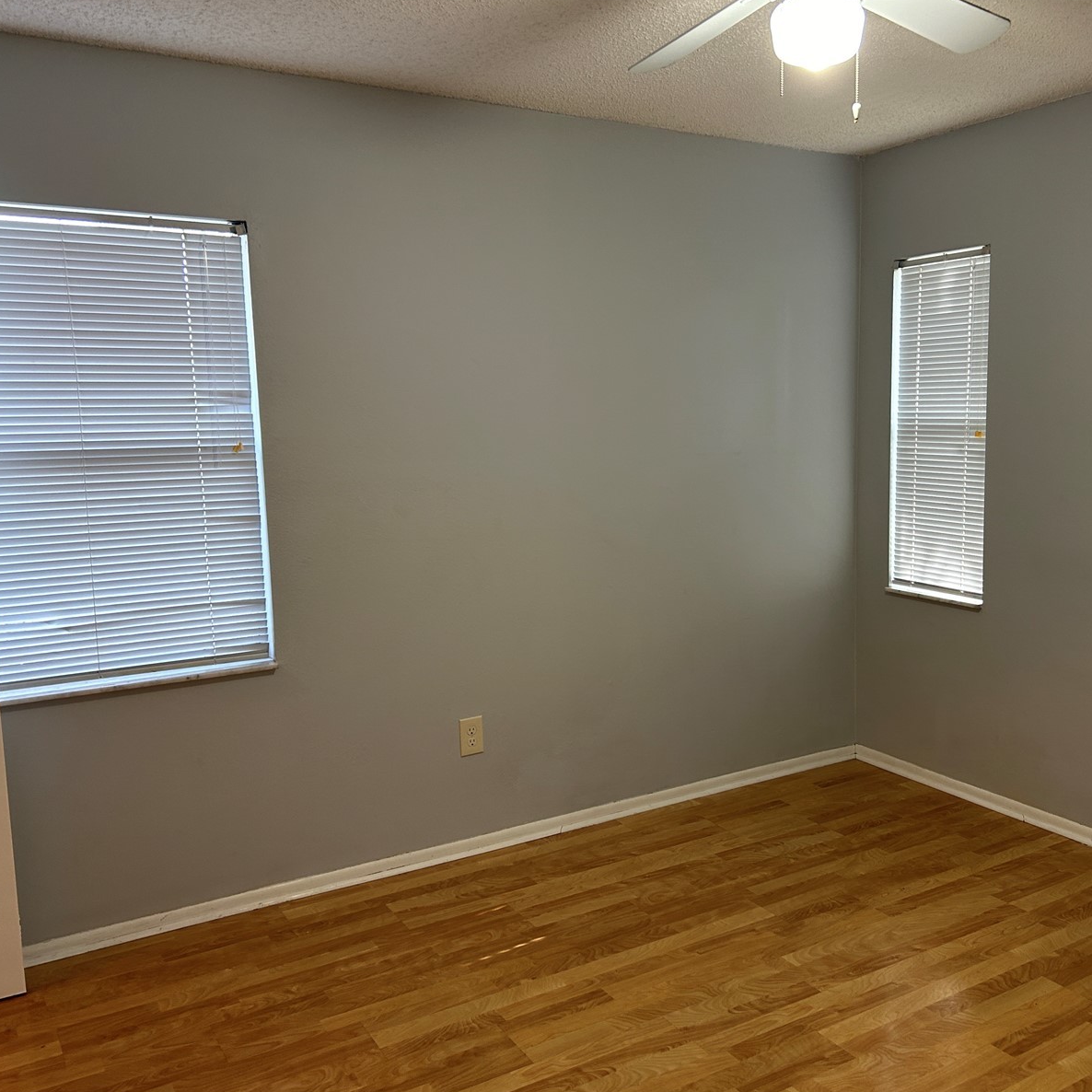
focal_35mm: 31
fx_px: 1106
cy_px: 548
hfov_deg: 52.1
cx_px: 667
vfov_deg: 52.5
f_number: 1.5
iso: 100
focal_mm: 5.7
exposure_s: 1/60
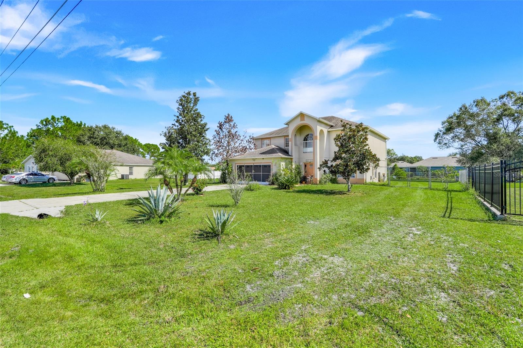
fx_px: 232
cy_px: 174
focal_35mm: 16
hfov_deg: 96.7
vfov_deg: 73.7
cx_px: 262
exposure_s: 1/60
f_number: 9
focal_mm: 16
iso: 250
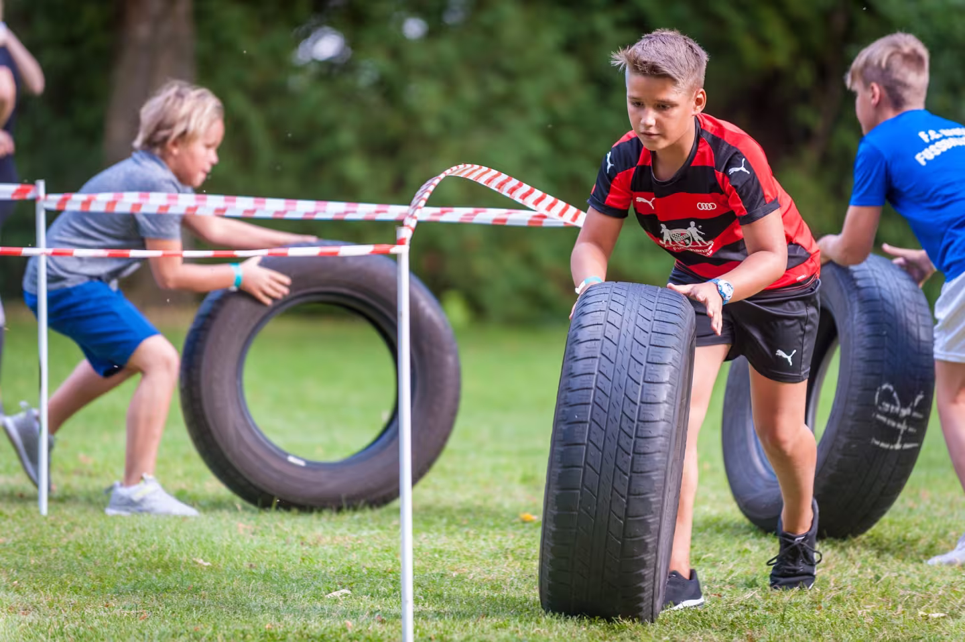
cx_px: 482
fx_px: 5357
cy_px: 321
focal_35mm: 200
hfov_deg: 10.3
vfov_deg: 6.9
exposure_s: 1/400
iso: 500
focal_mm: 200
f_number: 2.8
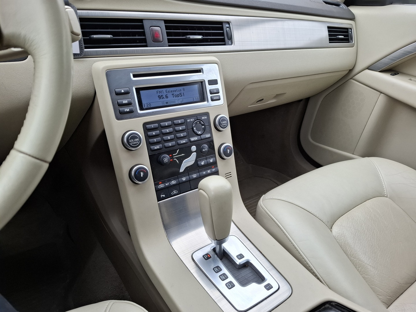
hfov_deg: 73.9
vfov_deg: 58.9
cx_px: 208
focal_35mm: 23
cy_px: 156
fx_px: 276
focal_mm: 5.54
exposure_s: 1/244
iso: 50
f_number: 1.8
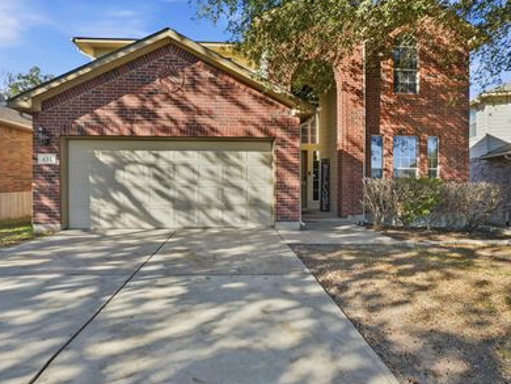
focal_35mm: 16
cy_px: 187
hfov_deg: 94.5
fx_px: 236
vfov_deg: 78.2
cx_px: 252
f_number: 6.3
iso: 250
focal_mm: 9
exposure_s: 1/1000
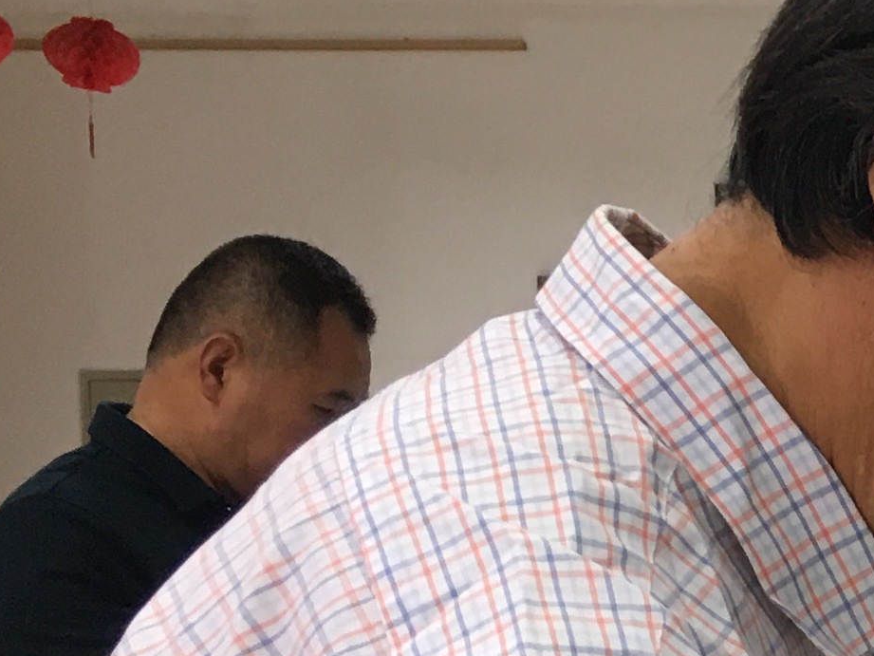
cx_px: 1813
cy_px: 869
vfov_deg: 11.4
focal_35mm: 127
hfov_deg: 13.2
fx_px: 3207
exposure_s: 1/17
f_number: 2.2
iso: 32
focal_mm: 4.15
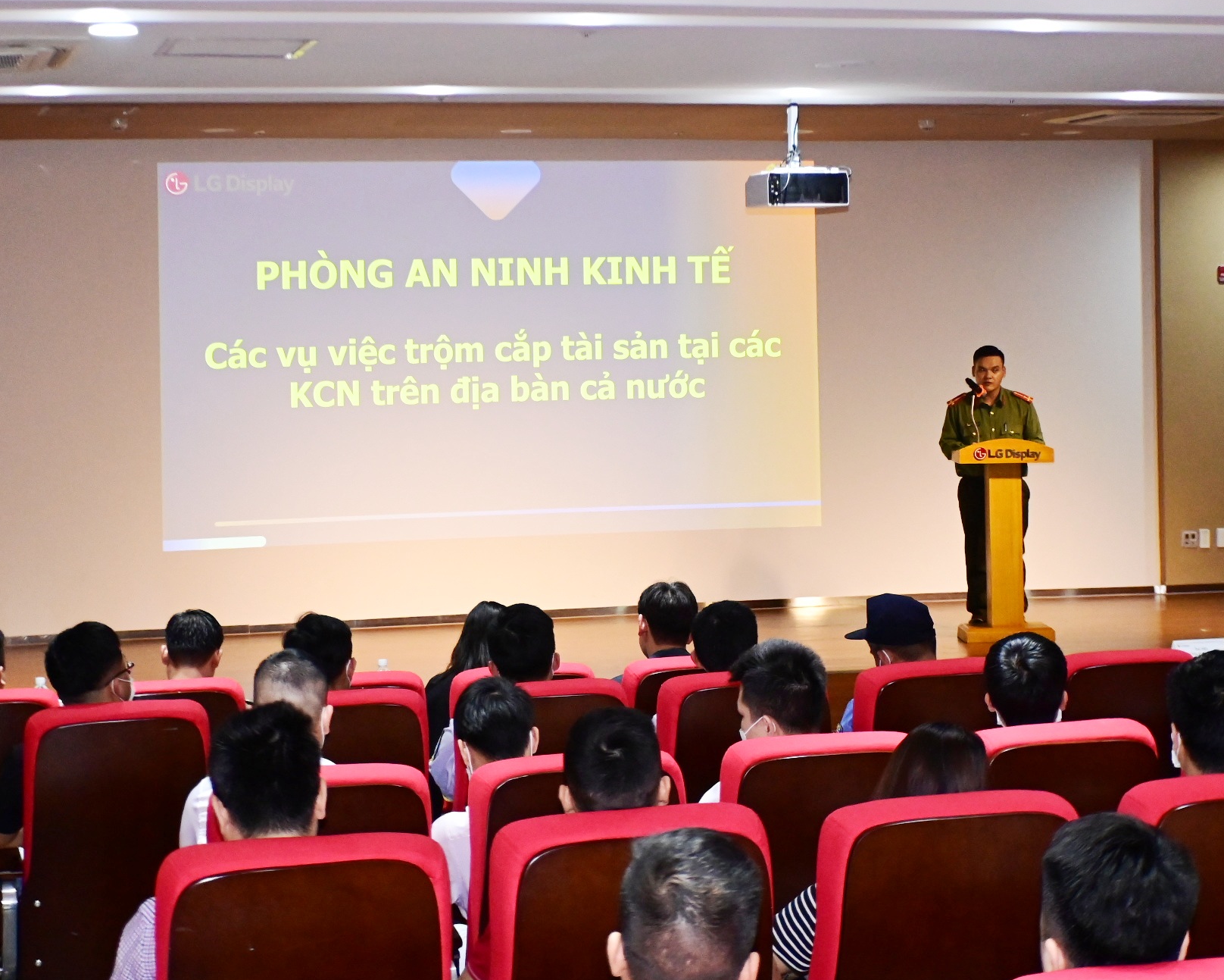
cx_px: 660
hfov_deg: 26.4
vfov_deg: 21.3
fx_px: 2608
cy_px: 486
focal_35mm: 72
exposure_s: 1/200
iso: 4000
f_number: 4.5
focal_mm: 42
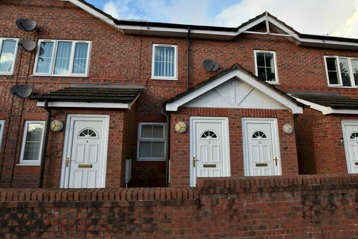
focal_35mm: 15
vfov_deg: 77.4
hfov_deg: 100.4
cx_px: 179
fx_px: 149
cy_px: 120
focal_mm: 10
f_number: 6.3
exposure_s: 1/250
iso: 200
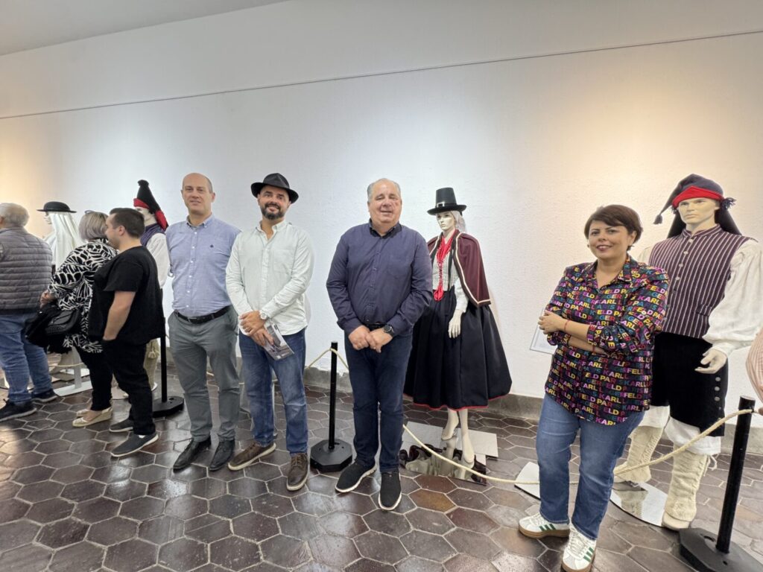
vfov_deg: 85.7
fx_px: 309
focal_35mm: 14
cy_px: 286
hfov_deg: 102.1
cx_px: 382
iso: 200
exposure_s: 1/50
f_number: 2.2
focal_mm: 2.22
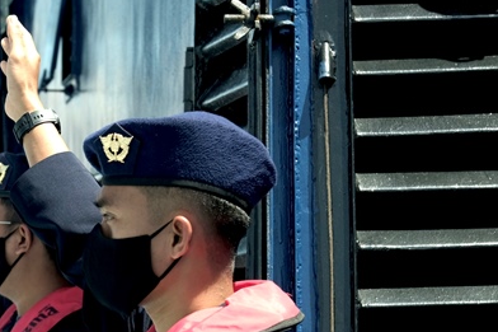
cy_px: 262
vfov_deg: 5.8
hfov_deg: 8.7
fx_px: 3263
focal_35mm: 236
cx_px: 41
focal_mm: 81.9
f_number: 7.1
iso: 200
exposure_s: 1/250
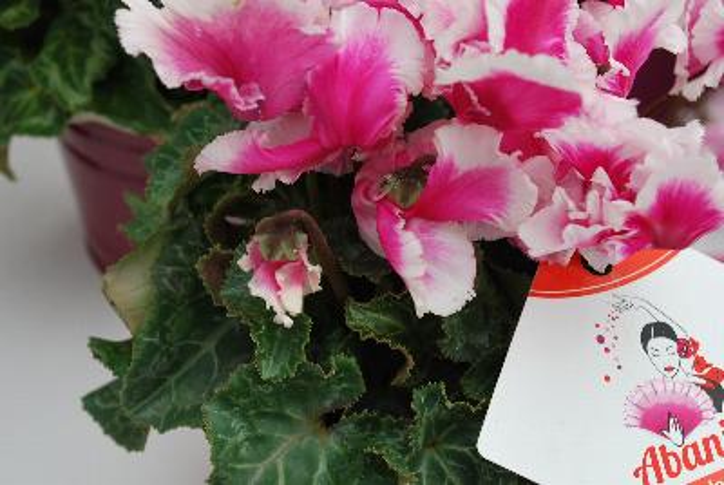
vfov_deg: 22.7
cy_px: 242
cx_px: 362
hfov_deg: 33.4
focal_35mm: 60
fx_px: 1208
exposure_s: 1/60
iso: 140
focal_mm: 40
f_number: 8
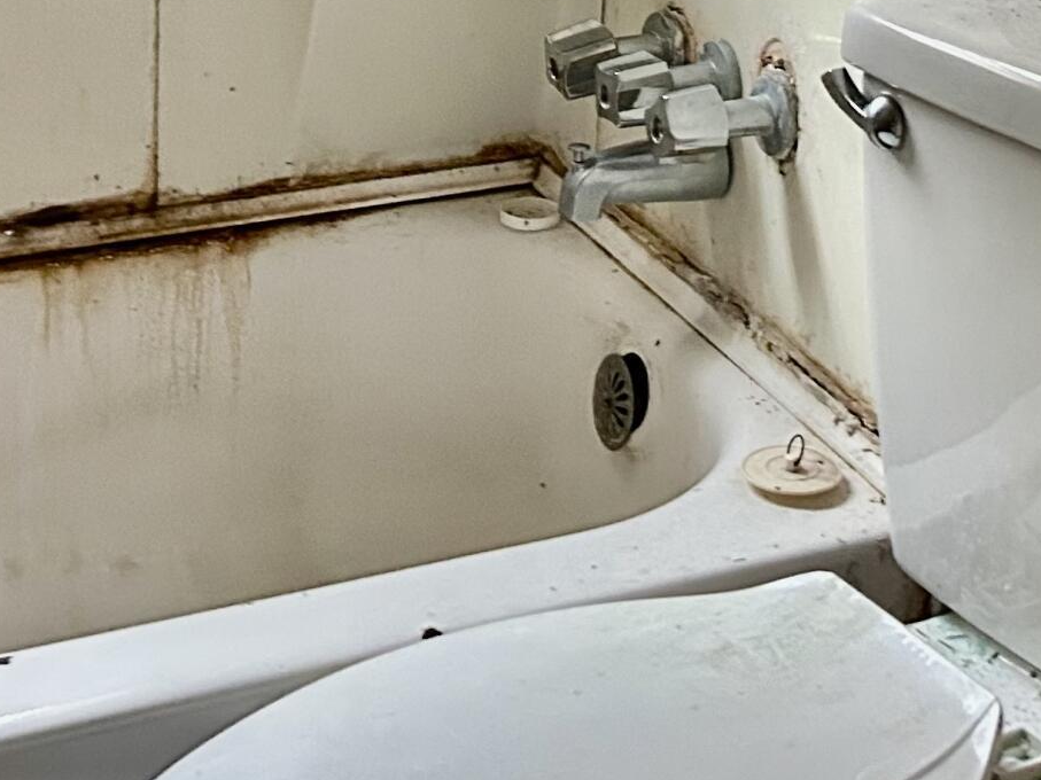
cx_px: 864
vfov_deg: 16.3
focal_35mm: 86
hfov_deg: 22.4
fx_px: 2586
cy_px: -232
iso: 500
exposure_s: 1/47
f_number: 1.5
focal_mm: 5.7
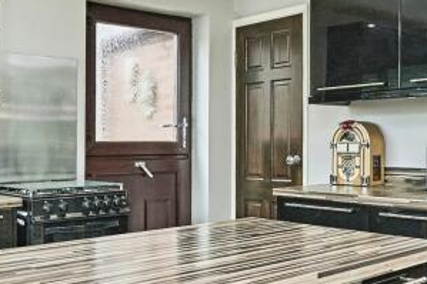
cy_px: 155
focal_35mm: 48
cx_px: 303
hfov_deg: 40.3
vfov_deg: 28.0
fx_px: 569
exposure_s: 1/30
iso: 400
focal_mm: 14
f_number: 8
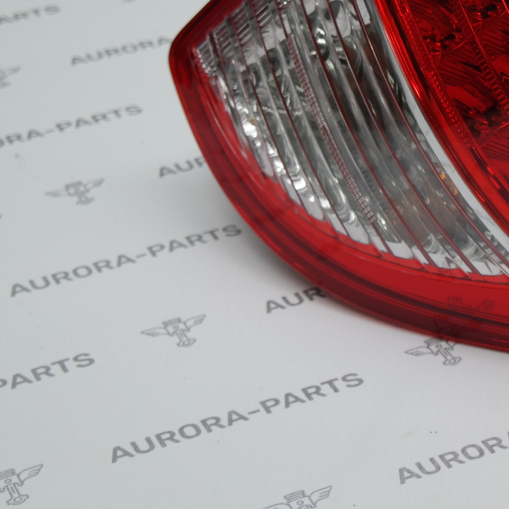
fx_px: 2246
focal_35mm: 135
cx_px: 665
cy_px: 22
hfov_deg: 12.5
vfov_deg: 12.8
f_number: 4.5
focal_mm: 33
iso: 200
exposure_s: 1/80
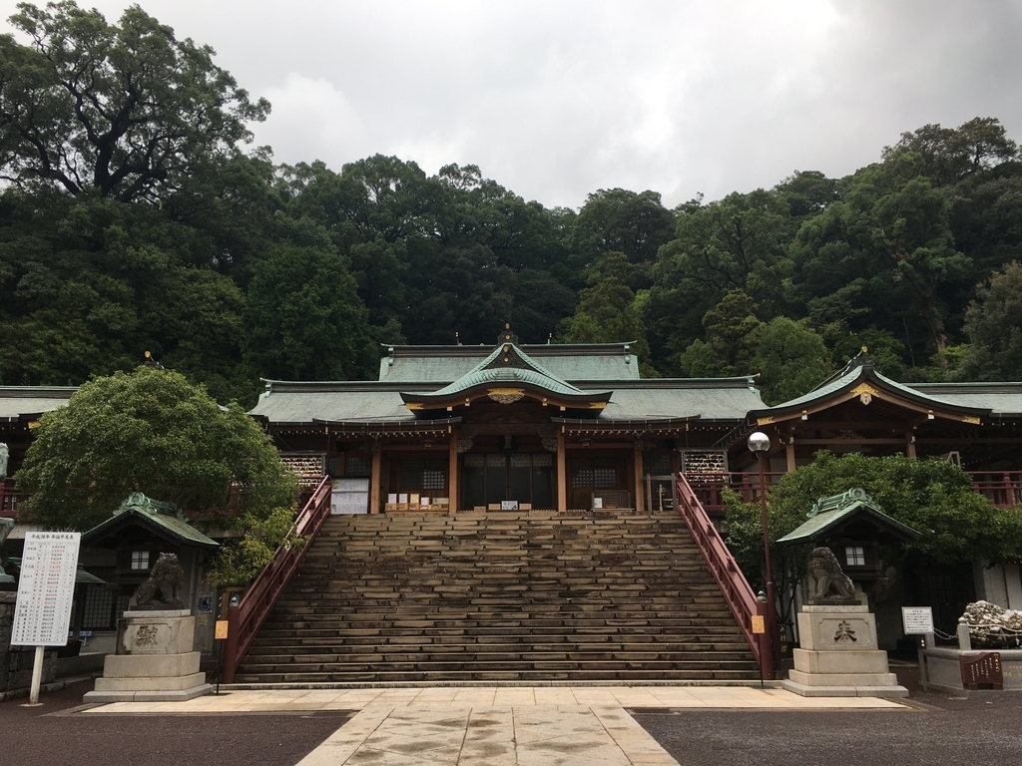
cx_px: 511
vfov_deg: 48.2
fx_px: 856
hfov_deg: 61.7
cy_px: 383
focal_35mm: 29
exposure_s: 1/277
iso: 25
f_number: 2.2
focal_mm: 4.15
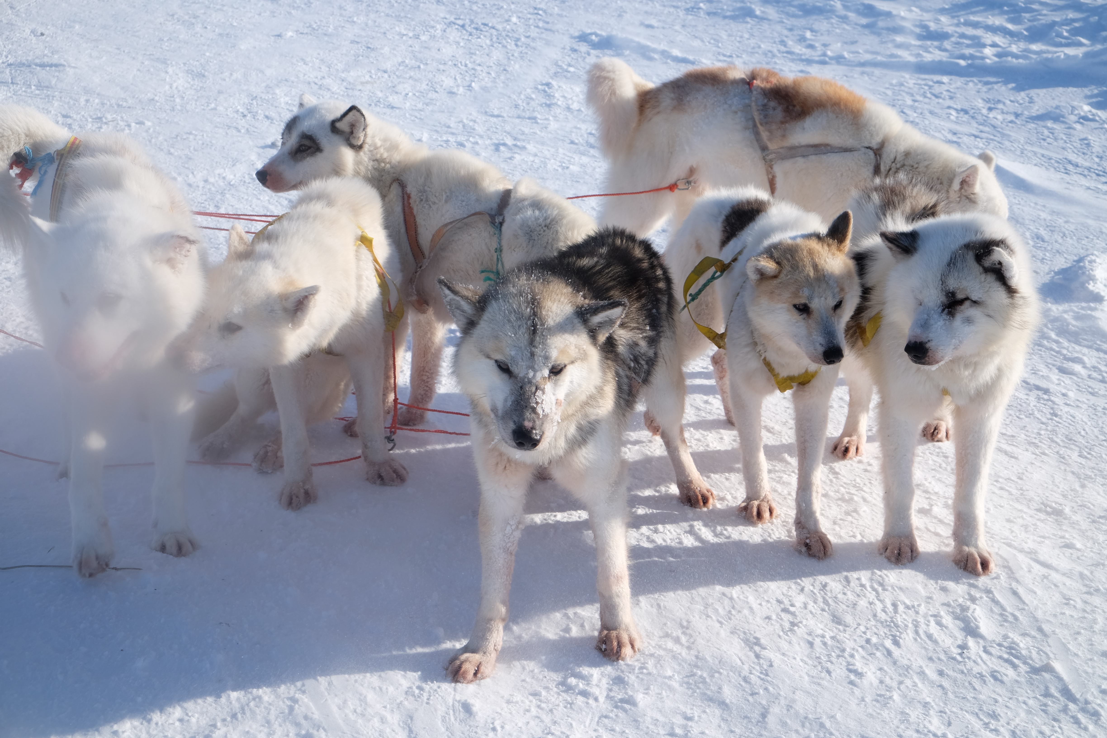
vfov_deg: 24.2
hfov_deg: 35.6
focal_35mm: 56
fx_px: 1722
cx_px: 554
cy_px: 369
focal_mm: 37.4
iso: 200
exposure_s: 1/420
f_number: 8
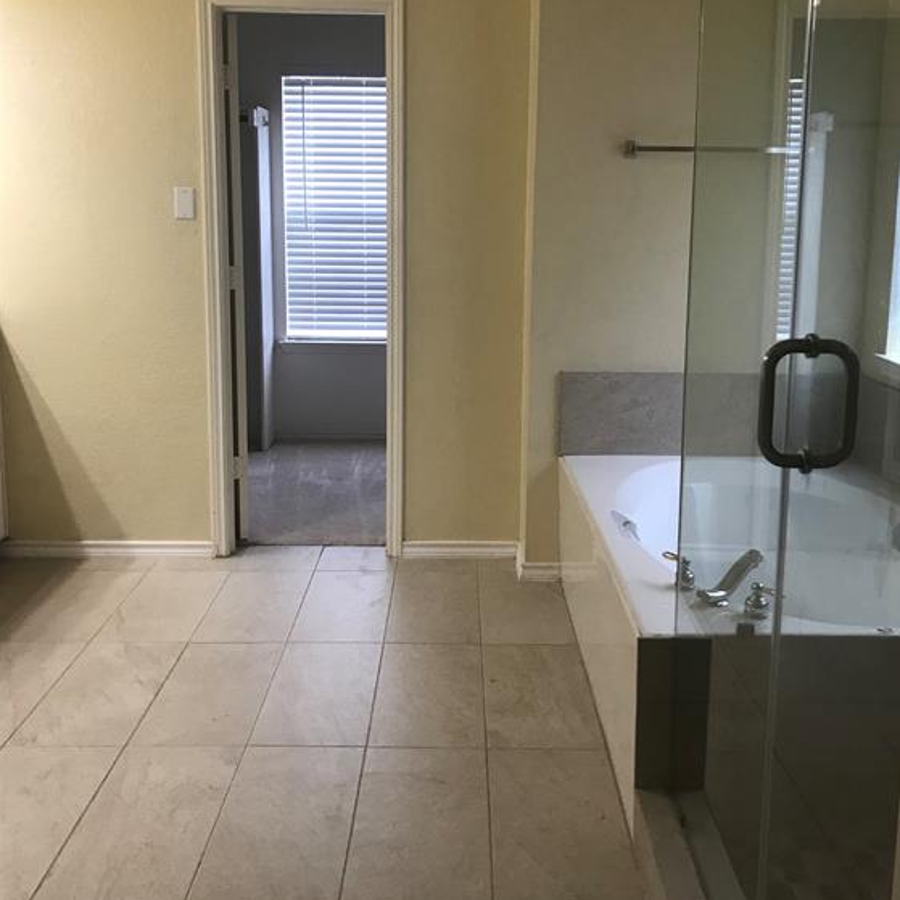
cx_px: 462
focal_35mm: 34
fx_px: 1000
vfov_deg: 48.1
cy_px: 356
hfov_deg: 48.4
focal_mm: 3.99
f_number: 1.8
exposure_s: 1/30
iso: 25
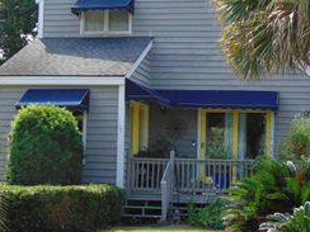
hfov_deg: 22.7
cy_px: 84
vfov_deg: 17.1
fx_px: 770
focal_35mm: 86
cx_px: 172
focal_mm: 7.6
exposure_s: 1/320
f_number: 8.7
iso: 80
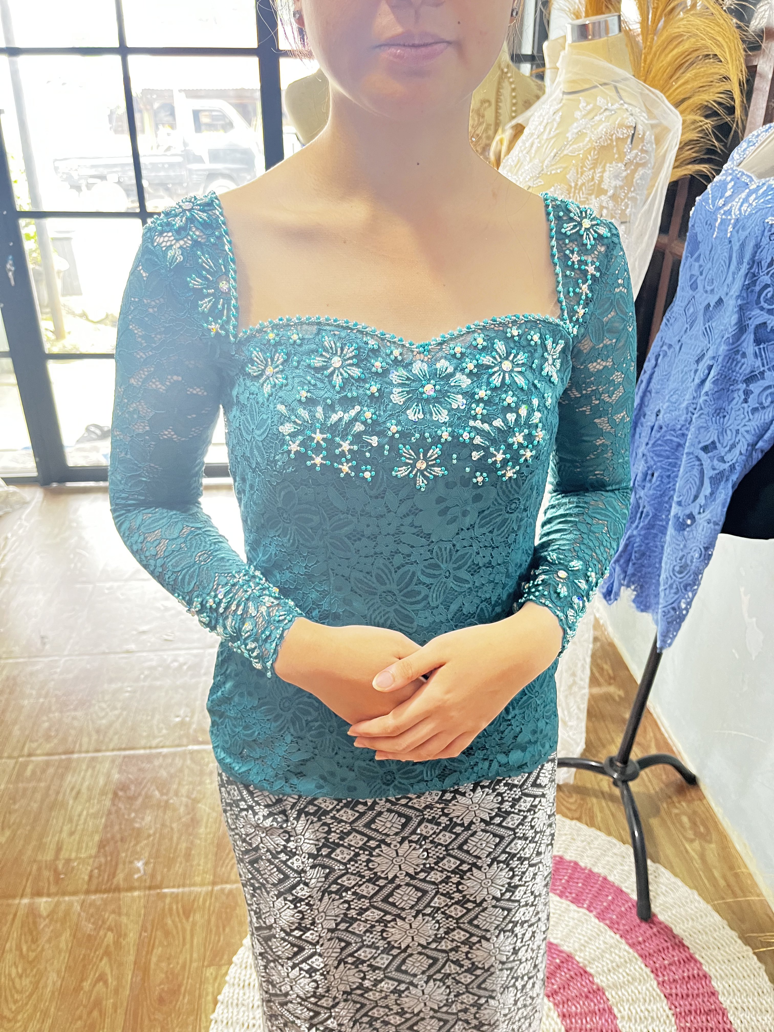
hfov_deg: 53.1
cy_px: 516
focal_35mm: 26
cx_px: 387
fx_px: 775
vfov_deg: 67.3
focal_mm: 5.1
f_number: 1.6
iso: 400
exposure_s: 1/60
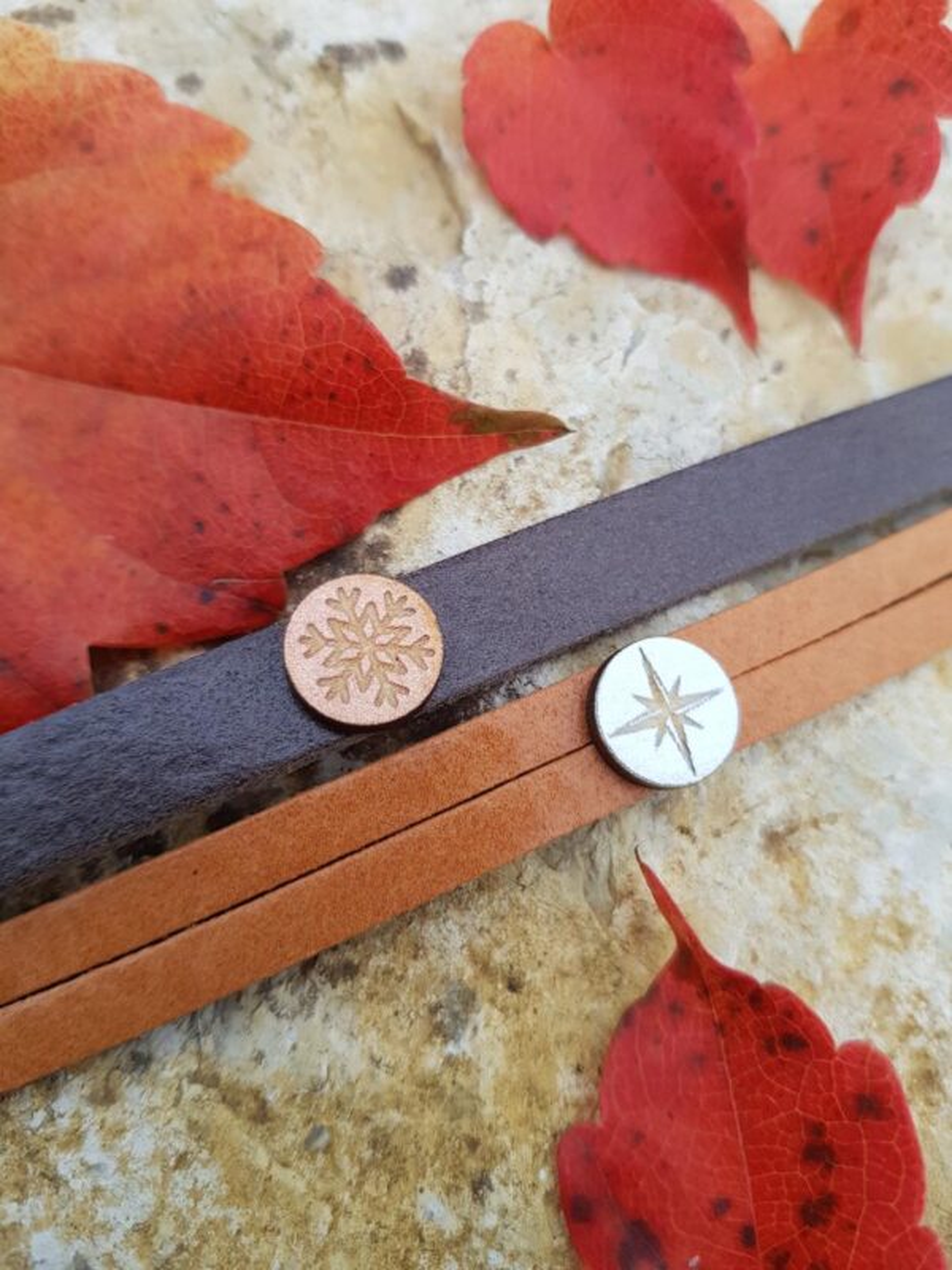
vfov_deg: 67.3
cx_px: 476
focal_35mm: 26
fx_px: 953
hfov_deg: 53.1
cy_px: 635
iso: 80
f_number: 1.7
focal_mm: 4.2
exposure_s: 1/100
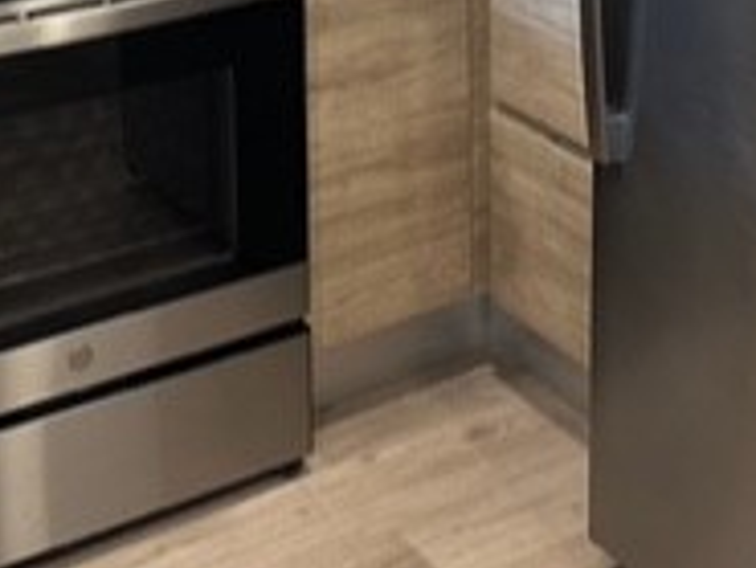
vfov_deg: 16.9
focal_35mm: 83
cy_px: -147
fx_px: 1814
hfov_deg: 23.5
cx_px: 474
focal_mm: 6.86
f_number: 1.78
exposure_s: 1/120
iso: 200
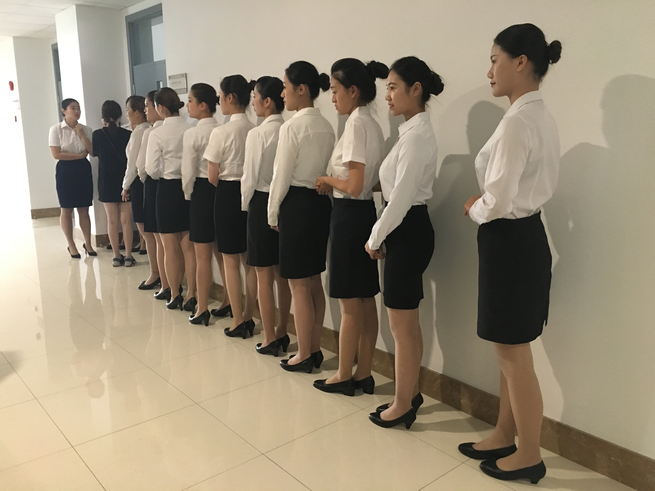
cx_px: 328
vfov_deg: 48.2
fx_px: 549
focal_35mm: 29
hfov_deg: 61.7
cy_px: 246
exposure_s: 1/17
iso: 250
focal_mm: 4.15
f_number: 2.2
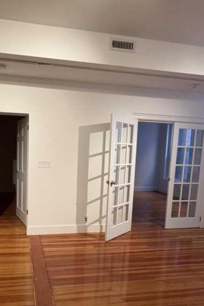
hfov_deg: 48.8
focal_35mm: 26
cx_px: 69
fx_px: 221
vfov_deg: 69.0
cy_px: 176
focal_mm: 2.22
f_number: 2.2
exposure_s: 1/60
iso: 250
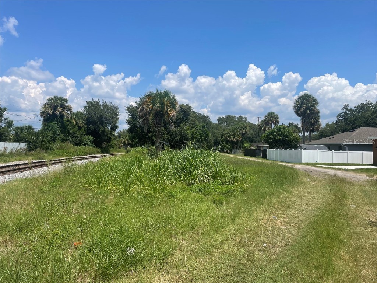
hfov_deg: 67.3
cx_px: 188
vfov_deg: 53.1
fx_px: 283
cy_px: 142
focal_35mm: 26
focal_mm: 4.2
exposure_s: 1/4651
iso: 32
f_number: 1.6
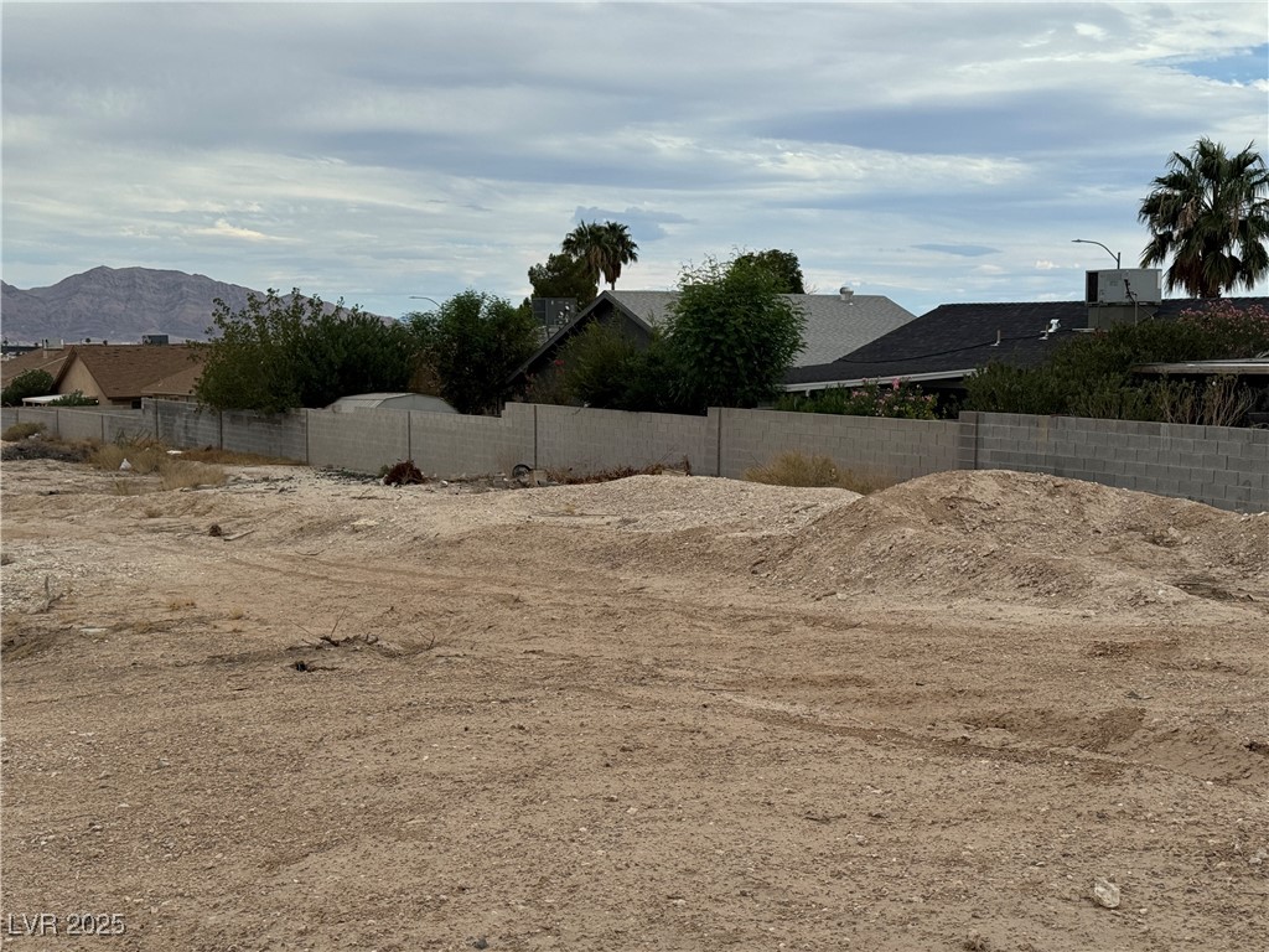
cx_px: 634
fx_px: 1760
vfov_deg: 30.3
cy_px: 476
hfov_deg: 39.7
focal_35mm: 48
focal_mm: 6.76
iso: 64
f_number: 1.78
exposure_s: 1/5376
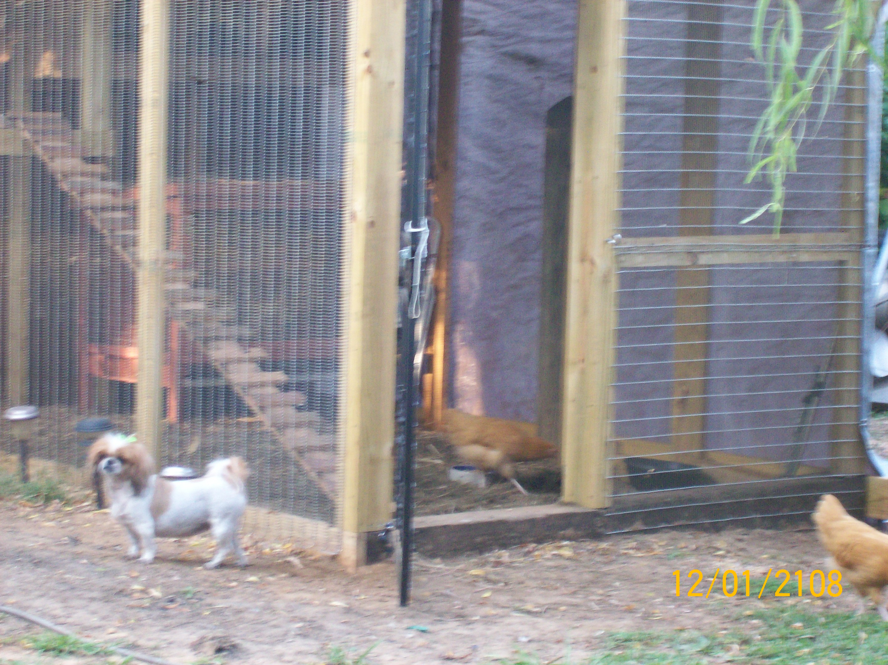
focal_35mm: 108
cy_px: 332
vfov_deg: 13.7
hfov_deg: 18.2
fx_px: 2769
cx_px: 444
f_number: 4.8
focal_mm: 18
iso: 160
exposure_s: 1/21.6
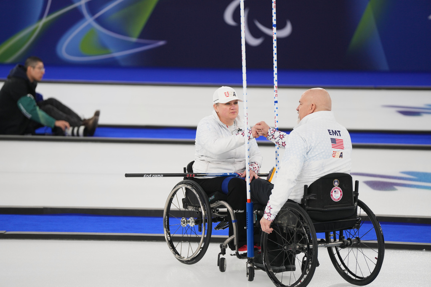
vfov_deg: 6.9
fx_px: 2395
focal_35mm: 200
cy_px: 144
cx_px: 216
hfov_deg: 10.3
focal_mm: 200
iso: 320
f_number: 2.8
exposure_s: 1/800
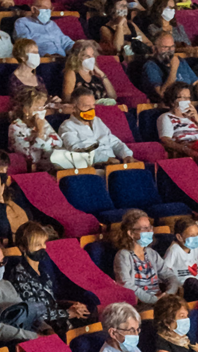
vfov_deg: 10.2
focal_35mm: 203
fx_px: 1896
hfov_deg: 5.9
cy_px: 574
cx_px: 295
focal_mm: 30
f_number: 4
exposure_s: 1/20
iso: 6400
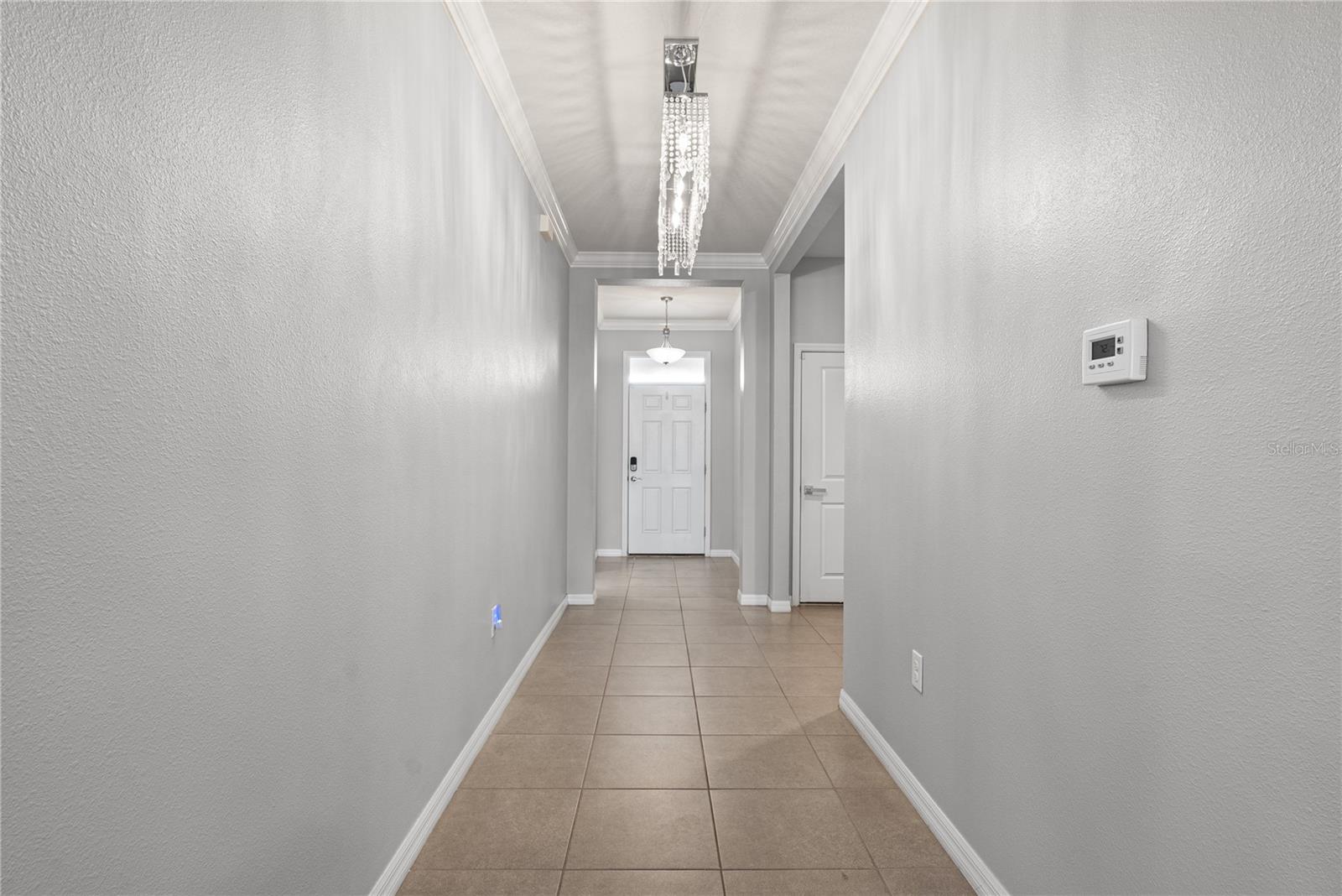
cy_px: 448
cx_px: 671
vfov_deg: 70.5
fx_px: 634
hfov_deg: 93.3
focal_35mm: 17
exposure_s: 1/5
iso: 640
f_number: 8
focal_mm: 17
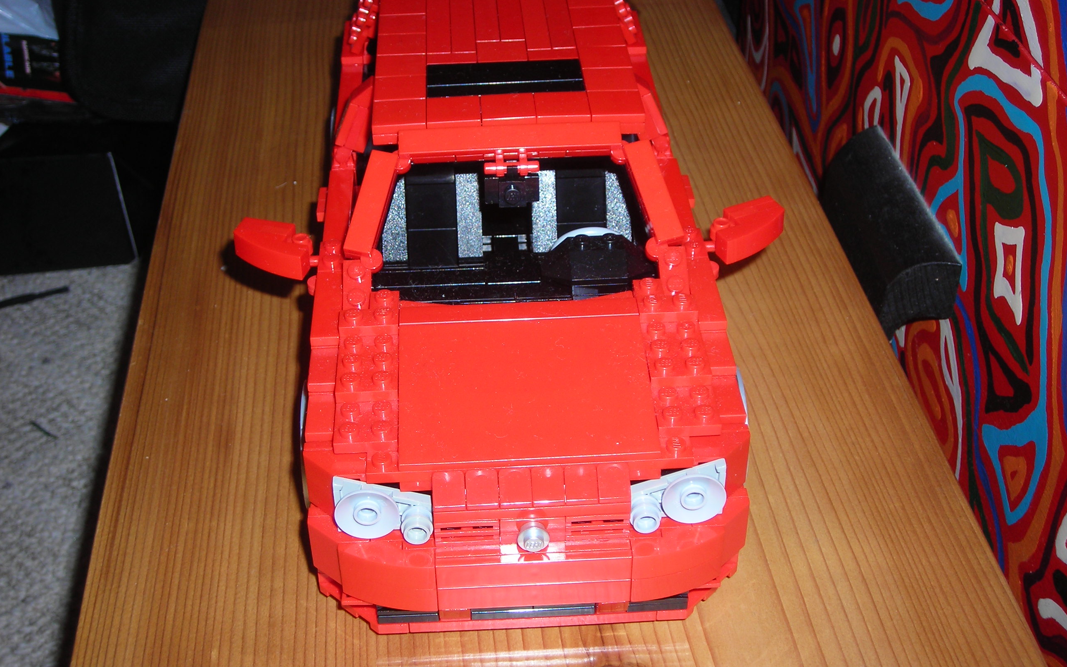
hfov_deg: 40.3
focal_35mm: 50
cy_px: 314
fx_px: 1454
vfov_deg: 25.8
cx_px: 533
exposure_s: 1/60.1
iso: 50
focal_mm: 7.8
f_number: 3.4
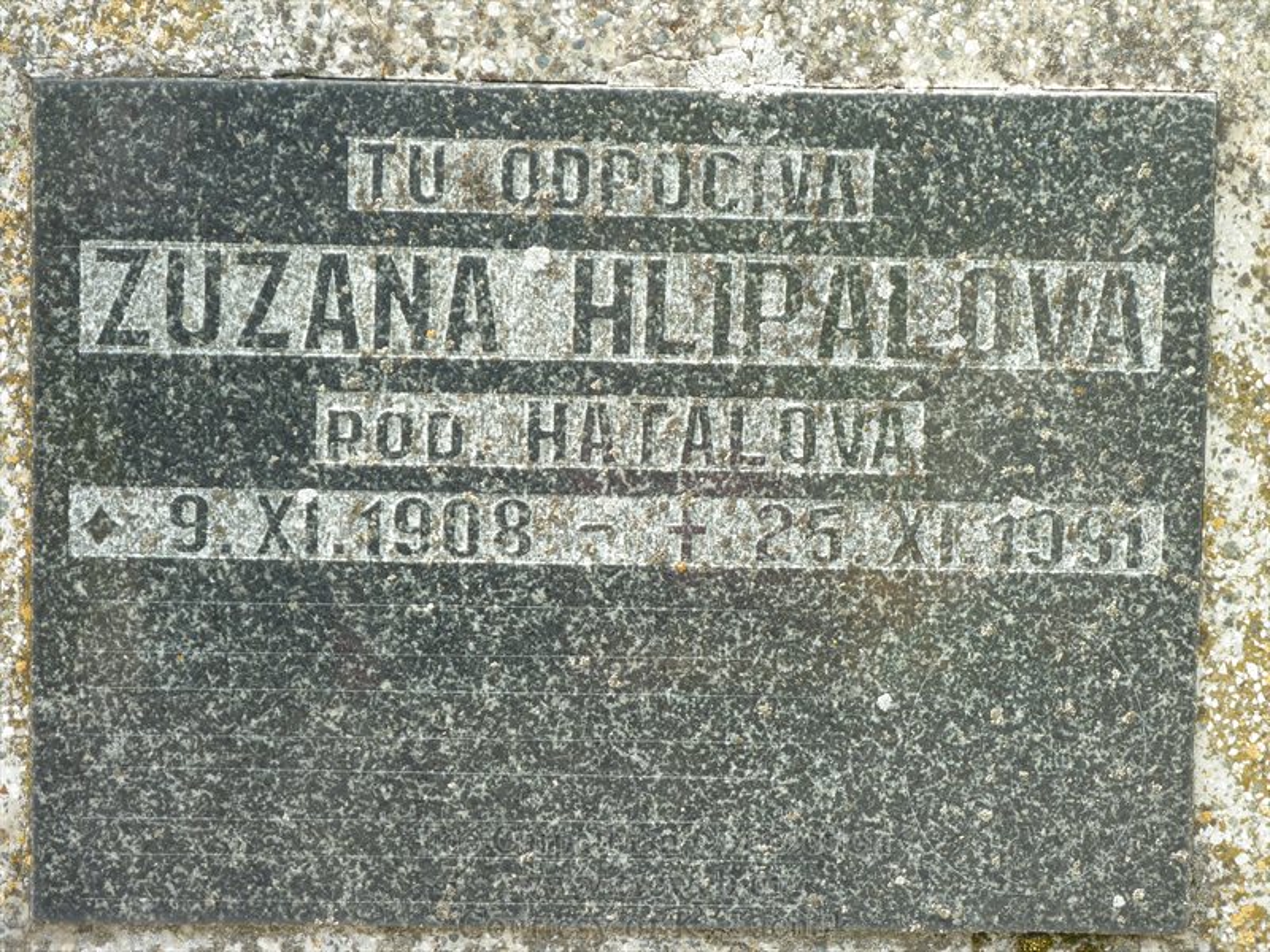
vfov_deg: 10.1
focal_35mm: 147
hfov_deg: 13.4
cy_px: 476
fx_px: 5393
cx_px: 635
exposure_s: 1/100
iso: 80
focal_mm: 24.1
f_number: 4.5
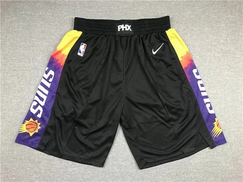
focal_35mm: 28
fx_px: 197
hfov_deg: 63.4
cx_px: 122
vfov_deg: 49.7
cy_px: 91
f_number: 1.8
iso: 40
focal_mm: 3.99
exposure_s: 1/25
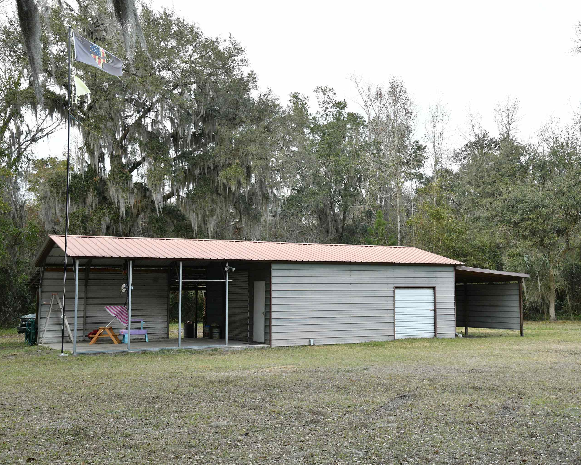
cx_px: 342
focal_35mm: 43
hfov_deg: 42.7
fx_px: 739
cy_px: 233
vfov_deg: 34.9
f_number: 8
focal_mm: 38
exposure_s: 1/250
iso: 800
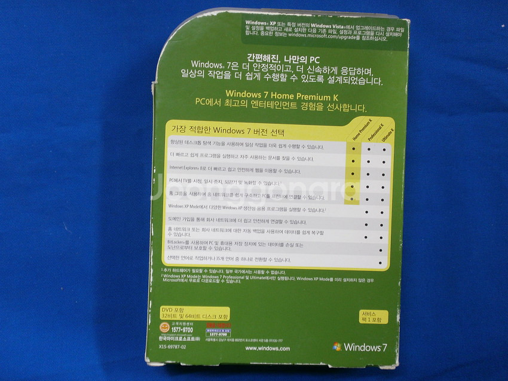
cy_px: 190
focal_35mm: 32
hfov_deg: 56.8
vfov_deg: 44.1
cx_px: 254
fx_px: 469
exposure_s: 1/6
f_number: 3.1
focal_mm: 5.8
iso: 125
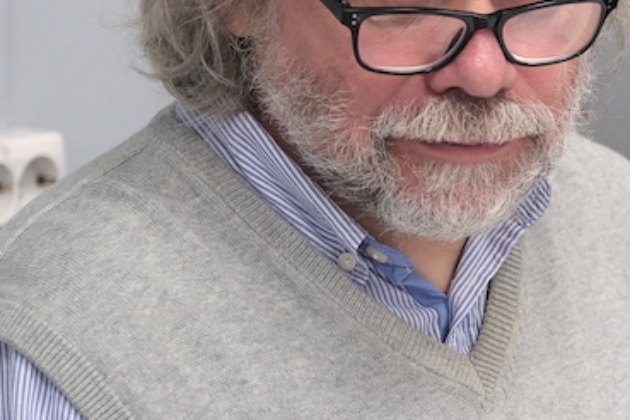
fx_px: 3937
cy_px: 177
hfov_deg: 9.1
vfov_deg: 6.1
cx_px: 610
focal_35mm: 225
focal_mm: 55
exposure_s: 1/160
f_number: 2.8
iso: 1000
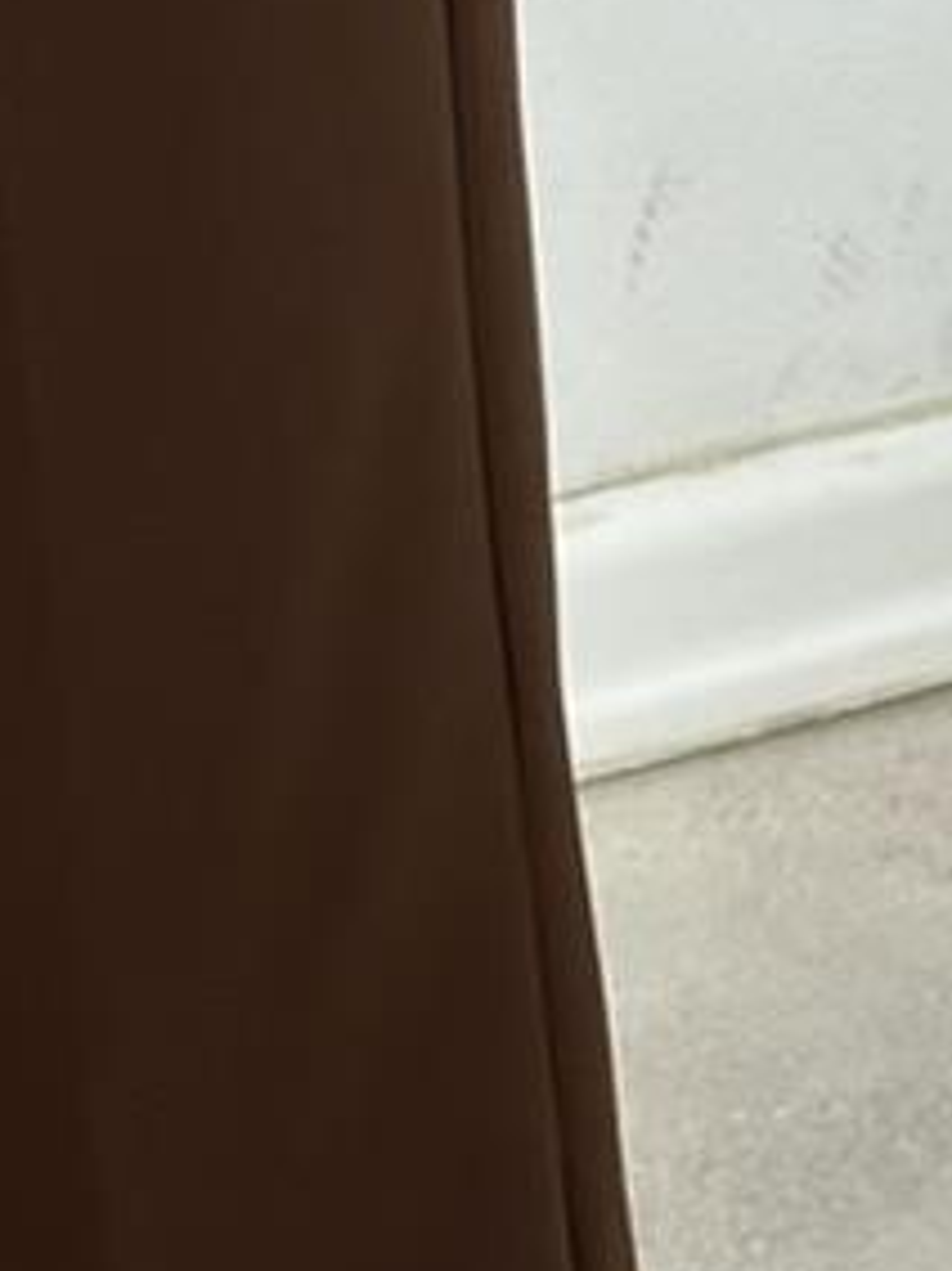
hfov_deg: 6.5
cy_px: 159
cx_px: -247
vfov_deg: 8.7
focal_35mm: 226
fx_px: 8293
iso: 125
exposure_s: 1/100
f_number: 1.78
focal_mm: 6.86
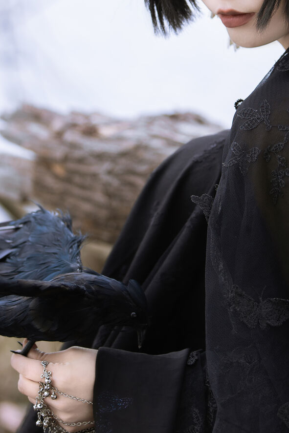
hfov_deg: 6.6
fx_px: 2493
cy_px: 64
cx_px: 176
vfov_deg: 9.9
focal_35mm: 207
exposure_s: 1/320
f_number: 2.8
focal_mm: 102
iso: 125
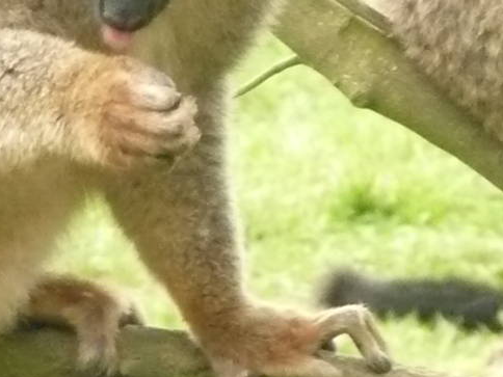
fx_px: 10084
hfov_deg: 2.9
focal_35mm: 694
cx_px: 456
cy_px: -91
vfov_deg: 2.1
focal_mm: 23.1
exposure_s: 1/125
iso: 640
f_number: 4.8
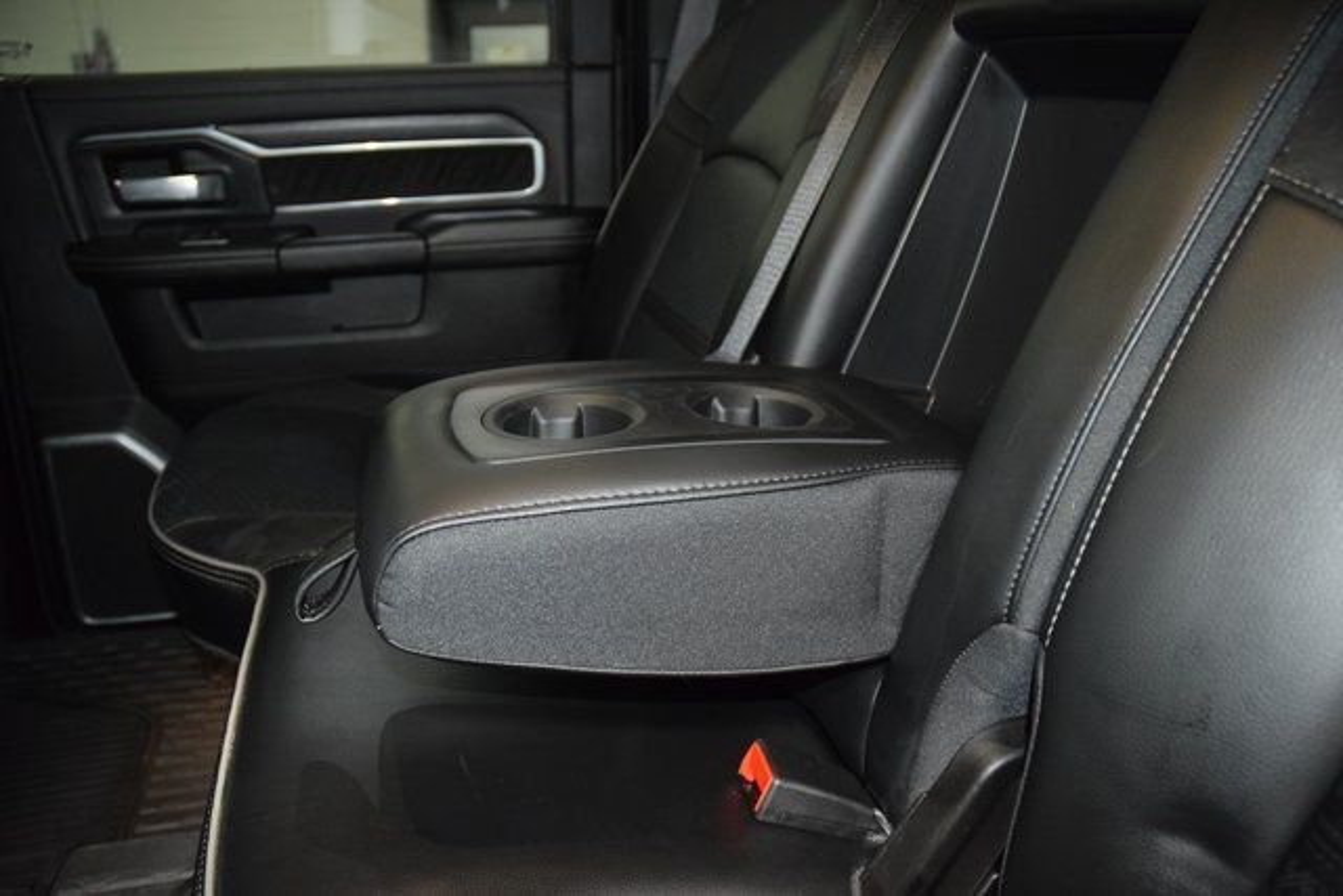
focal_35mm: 27
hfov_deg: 67.4
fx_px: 1007
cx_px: 672
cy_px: 448
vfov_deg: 48.0
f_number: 3.5
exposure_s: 1/40
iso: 2200
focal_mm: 18
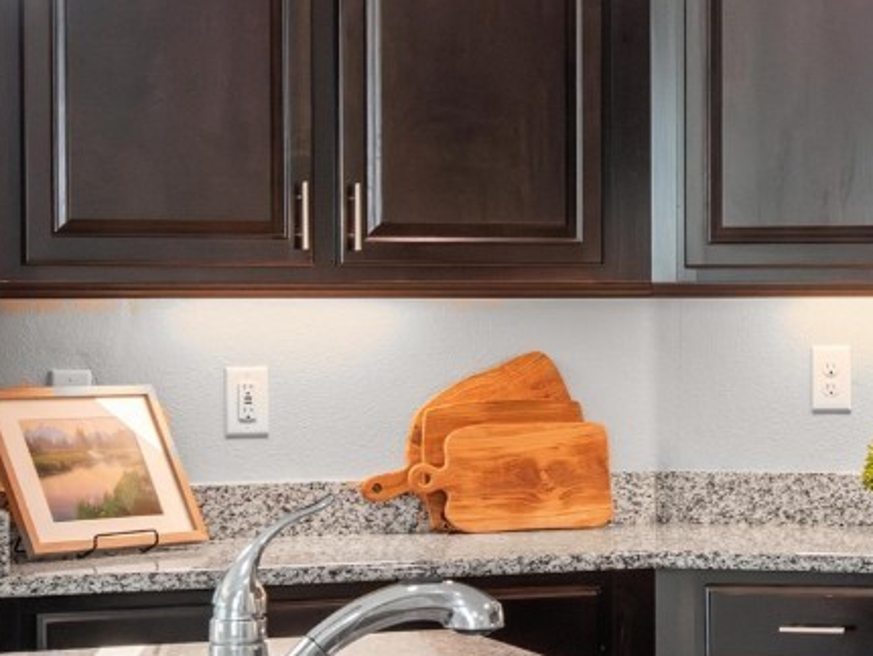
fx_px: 3003
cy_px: 351
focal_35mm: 119
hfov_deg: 16.1
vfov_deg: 12.5
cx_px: 930
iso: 3200
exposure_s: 1/50
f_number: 8
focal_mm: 25
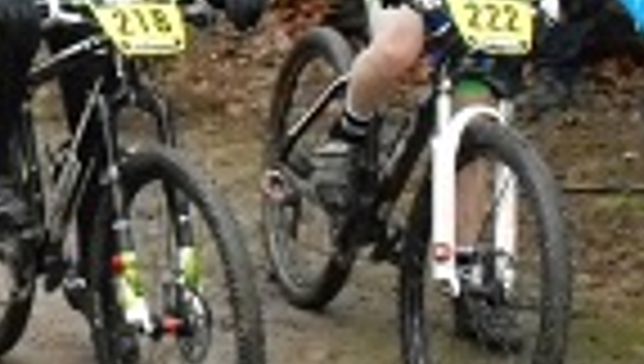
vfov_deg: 7.8
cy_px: -58
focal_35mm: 155
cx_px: -194
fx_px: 2651
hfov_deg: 13.4
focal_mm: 9.1
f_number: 4.9
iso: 1400
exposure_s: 1/60
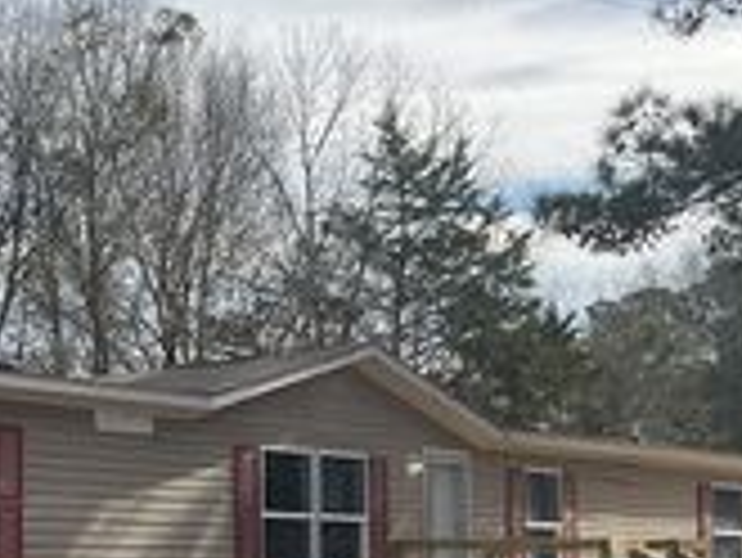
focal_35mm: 88
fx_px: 1888
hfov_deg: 21.6
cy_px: 461
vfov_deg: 16.7
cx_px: 36
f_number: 1.8
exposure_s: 1/2058
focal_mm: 3
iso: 16
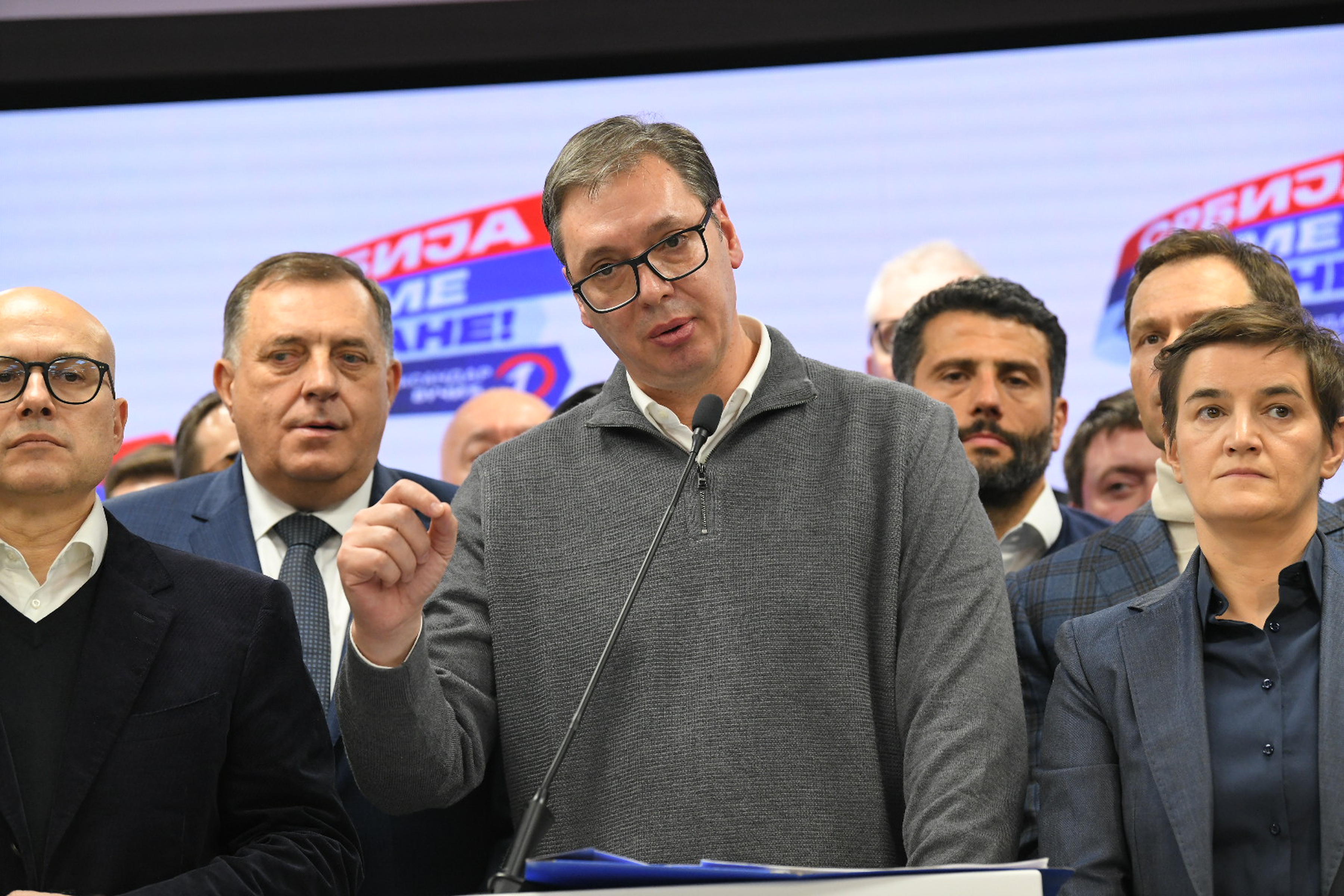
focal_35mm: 150
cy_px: 448
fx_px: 5600
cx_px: 672
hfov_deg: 13.7
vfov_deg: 9.1
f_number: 4
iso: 3200
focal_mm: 150
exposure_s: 1/320
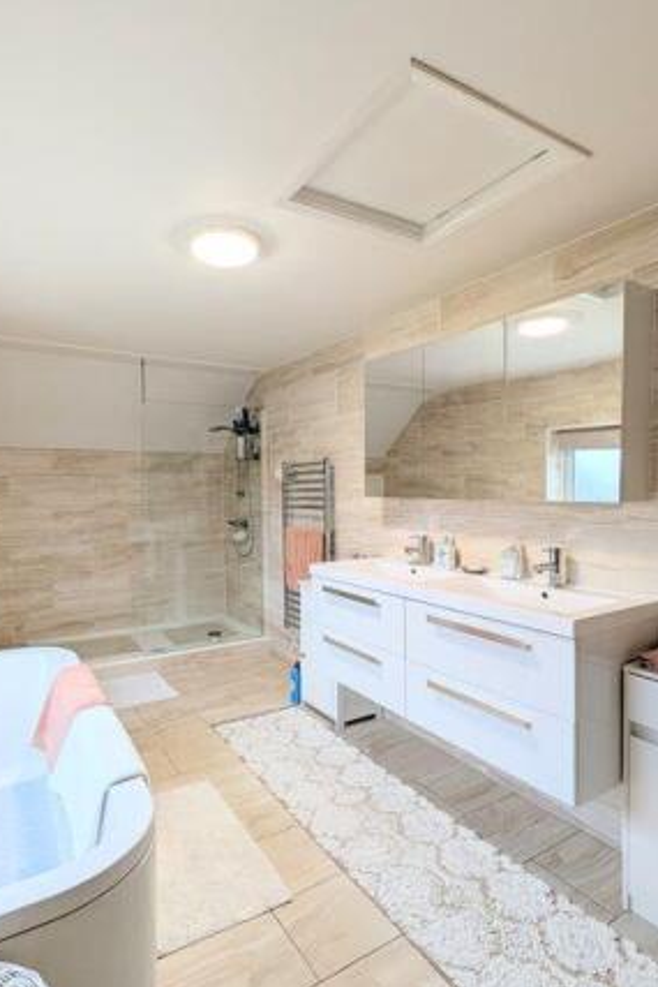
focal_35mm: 17
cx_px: 304
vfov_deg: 93.2
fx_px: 466
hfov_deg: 70.4
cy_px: 503
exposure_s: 1/100
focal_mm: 2.02
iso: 79
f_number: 1.7
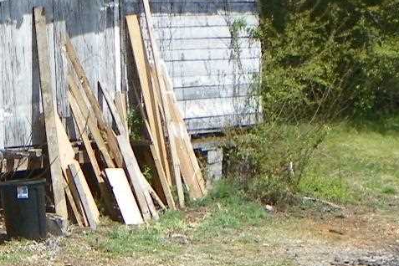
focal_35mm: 116
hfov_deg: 15.3
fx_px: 1286
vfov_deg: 11.8
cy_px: 171
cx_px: -315
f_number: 5
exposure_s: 1/320
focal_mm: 4.6
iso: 64
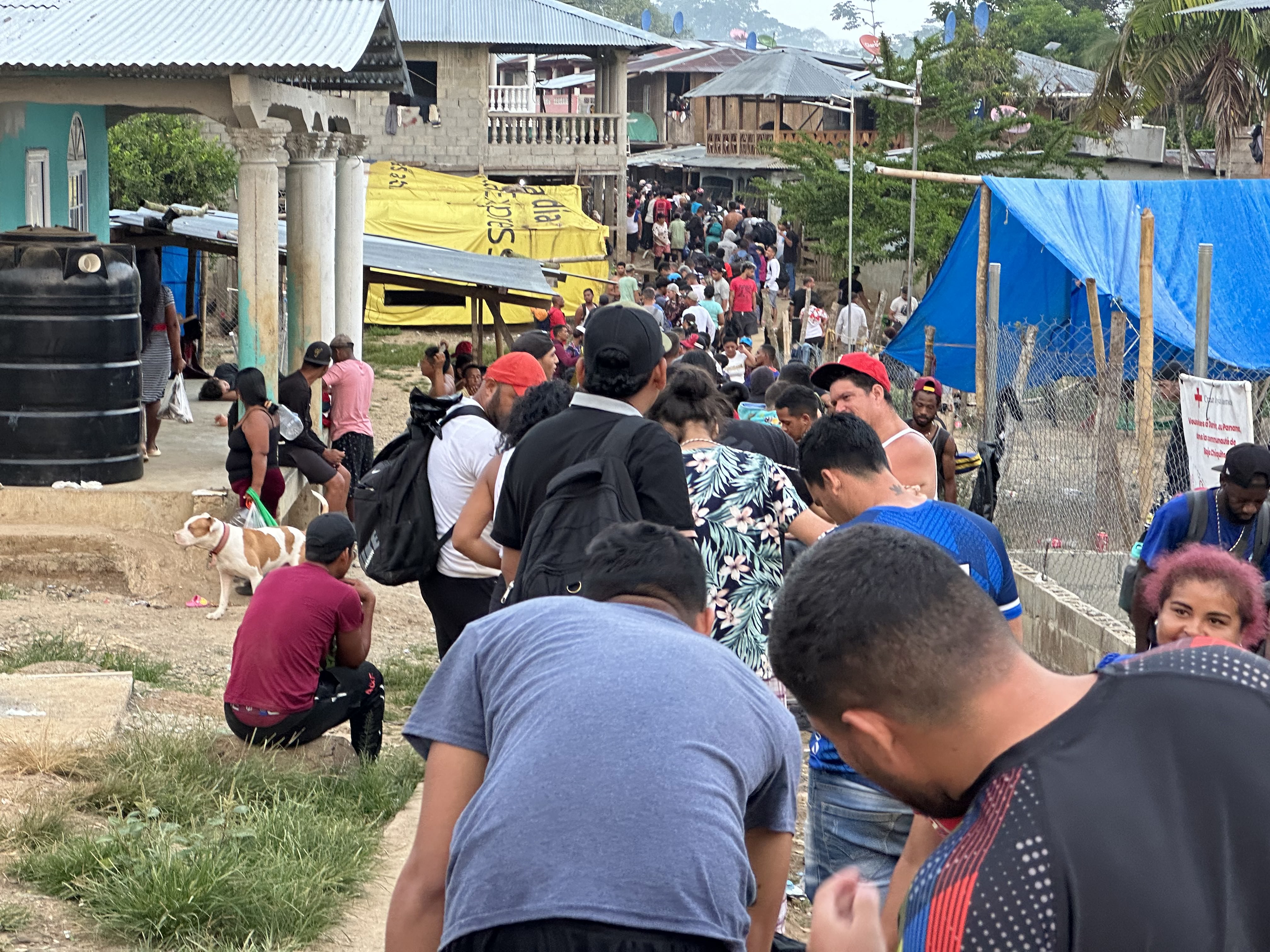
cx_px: 635
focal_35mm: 77
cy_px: 476
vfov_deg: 19.1
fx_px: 2825
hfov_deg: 25.3
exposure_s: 1/99
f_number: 2.8
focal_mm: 9
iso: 200
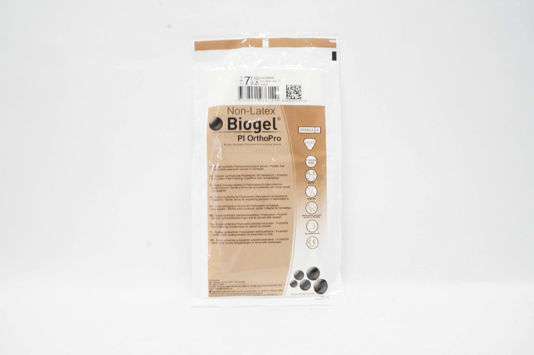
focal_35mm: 28
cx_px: 267
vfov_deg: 45.6
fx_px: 422
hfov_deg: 64.6
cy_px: 178
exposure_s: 1/20
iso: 1600
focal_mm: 19
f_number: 16
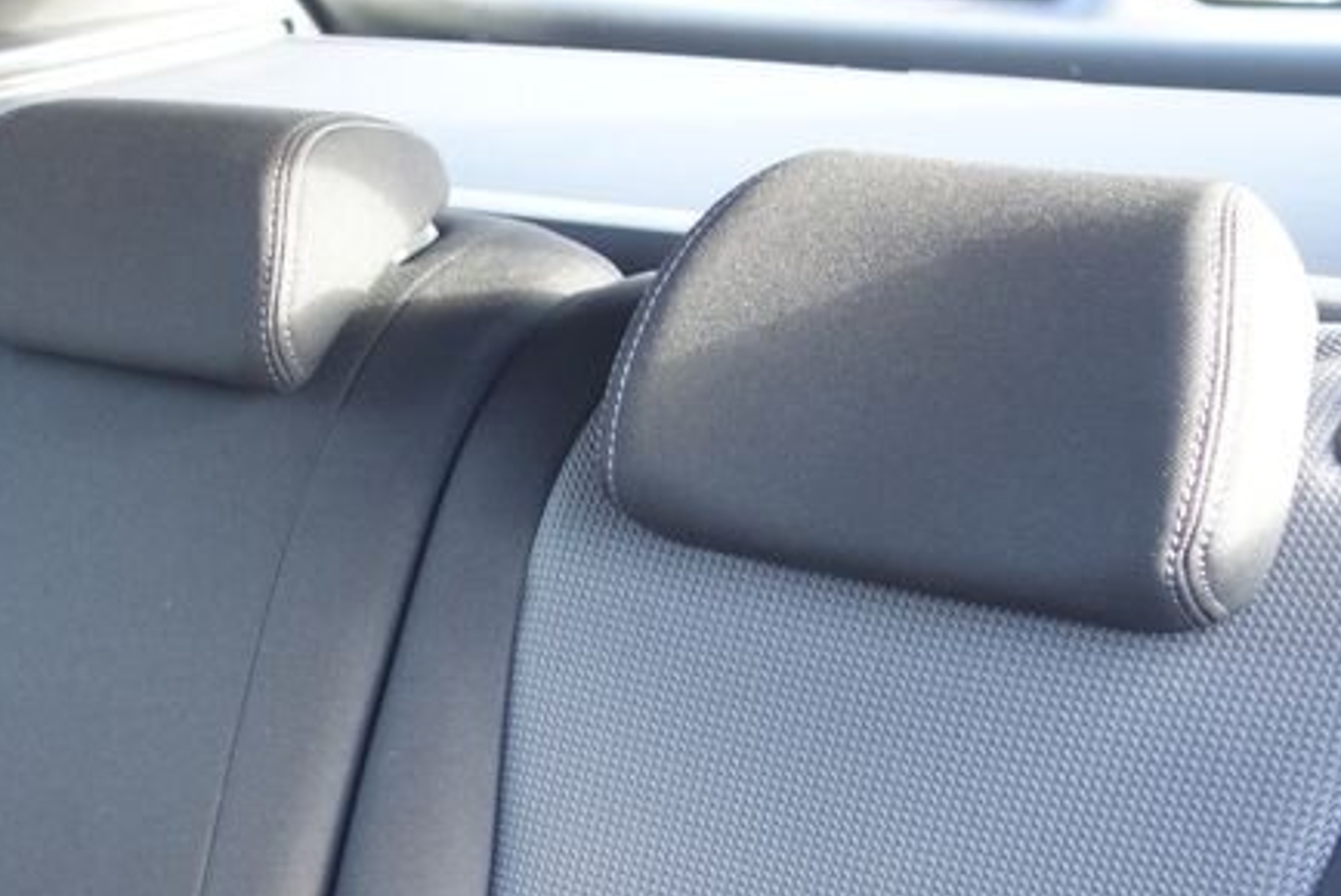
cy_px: 817
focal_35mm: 66
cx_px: 315
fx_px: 2460
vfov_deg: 20.2
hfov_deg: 29.9
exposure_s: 1/40
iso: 125
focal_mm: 10.4
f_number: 1.8
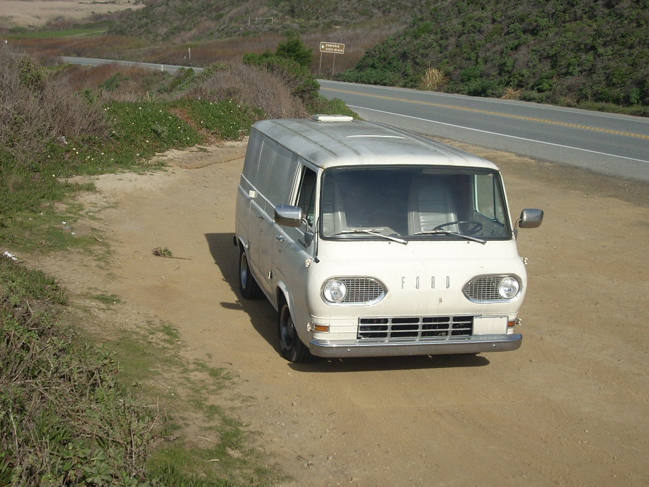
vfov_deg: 25.7
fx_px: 1069
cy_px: 242
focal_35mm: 57
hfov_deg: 33.8
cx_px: 339
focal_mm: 9
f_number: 6.9
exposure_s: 1/310
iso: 64
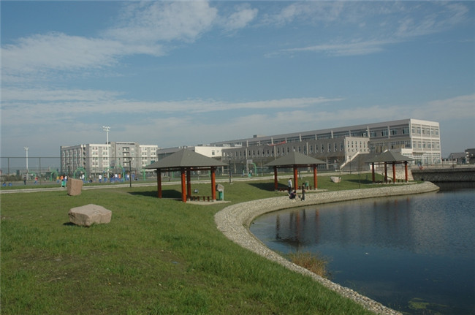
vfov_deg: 39.8
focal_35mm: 33
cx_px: 238
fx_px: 435
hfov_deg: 57.3
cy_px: 158
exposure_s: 1/400
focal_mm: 22
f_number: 10
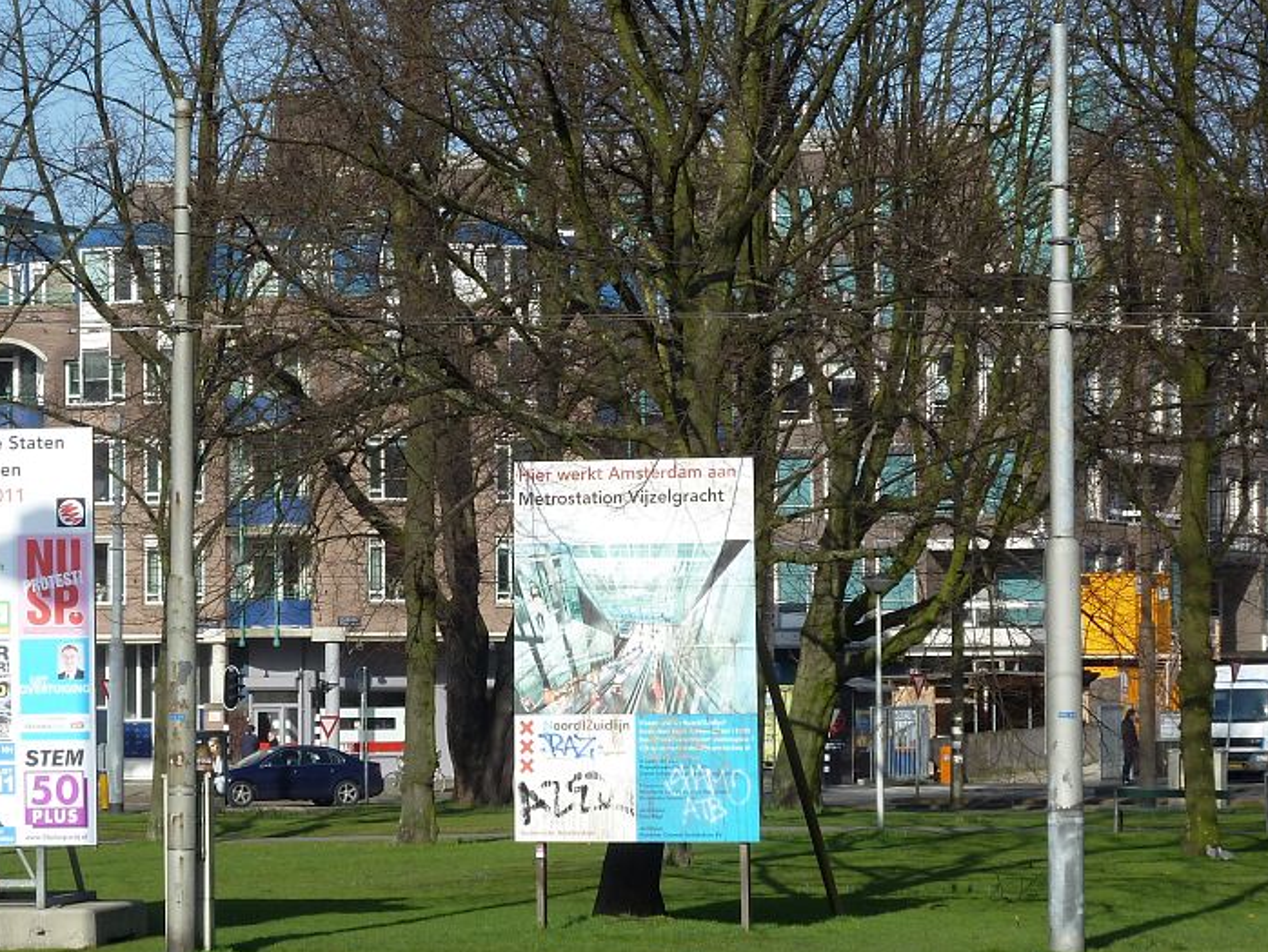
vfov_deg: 11.2
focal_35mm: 132
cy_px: 623
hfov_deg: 14.9
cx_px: 765
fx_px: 4837
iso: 80
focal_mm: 14.7
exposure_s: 1/400
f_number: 4.3
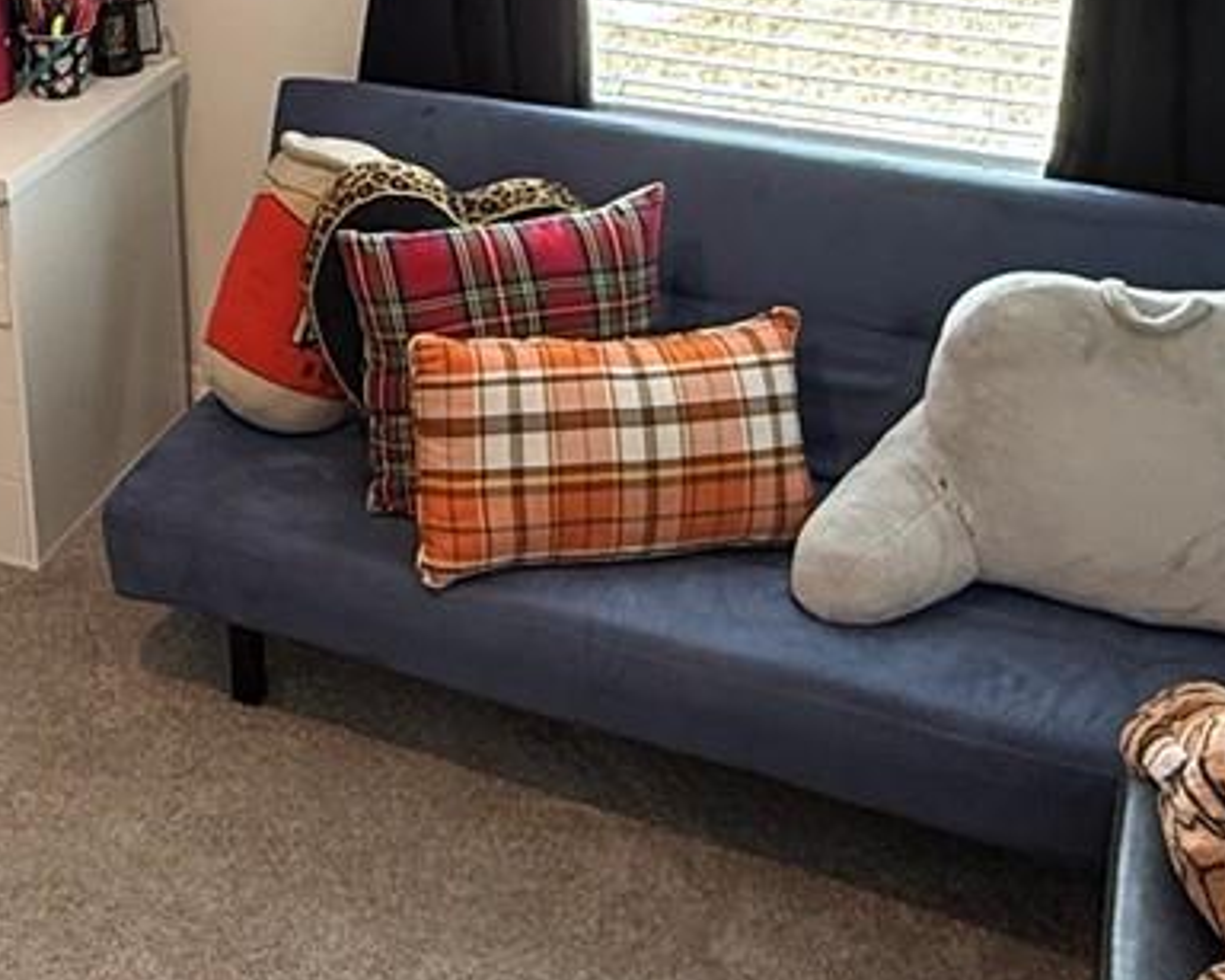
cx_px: 140
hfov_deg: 31.6
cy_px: 77
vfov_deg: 25.7
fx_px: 2066
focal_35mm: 57
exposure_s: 1/60
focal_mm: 2.22
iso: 200
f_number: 2.2
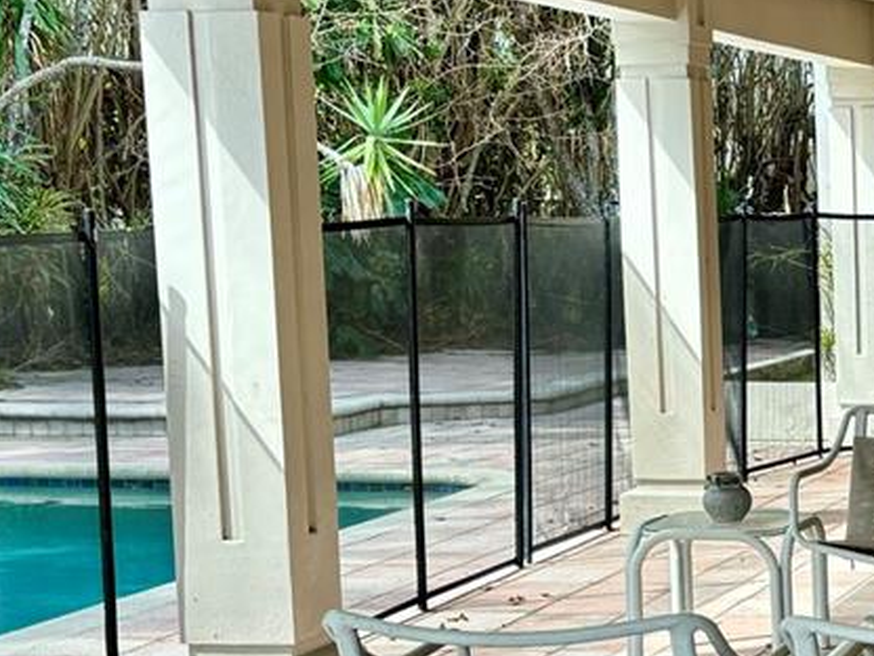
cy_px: 593
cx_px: 1124
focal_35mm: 96
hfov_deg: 19.0
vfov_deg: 15.2
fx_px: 2424
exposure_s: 1/274
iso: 50
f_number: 1.6
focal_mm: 5.96
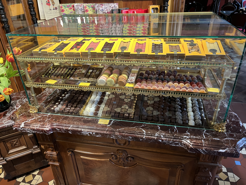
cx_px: 123
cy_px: 92
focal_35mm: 26
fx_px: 185
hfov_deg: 67.3
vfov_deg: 53.1
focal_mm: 5.1
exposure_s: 1/50
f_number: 1.6
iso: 320
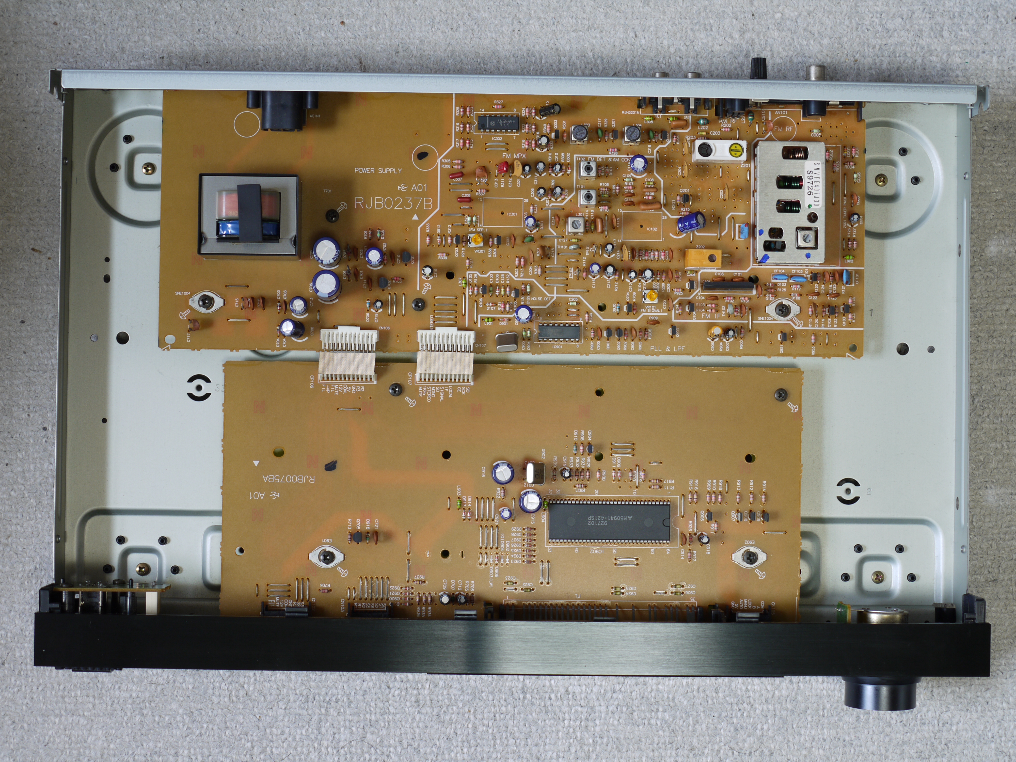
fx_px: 2113
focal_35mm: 72
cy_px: 381
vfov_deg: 20.4
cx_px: 508
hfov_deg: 27.0
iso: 100
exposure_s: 1/5
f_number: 5.5
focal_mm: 36
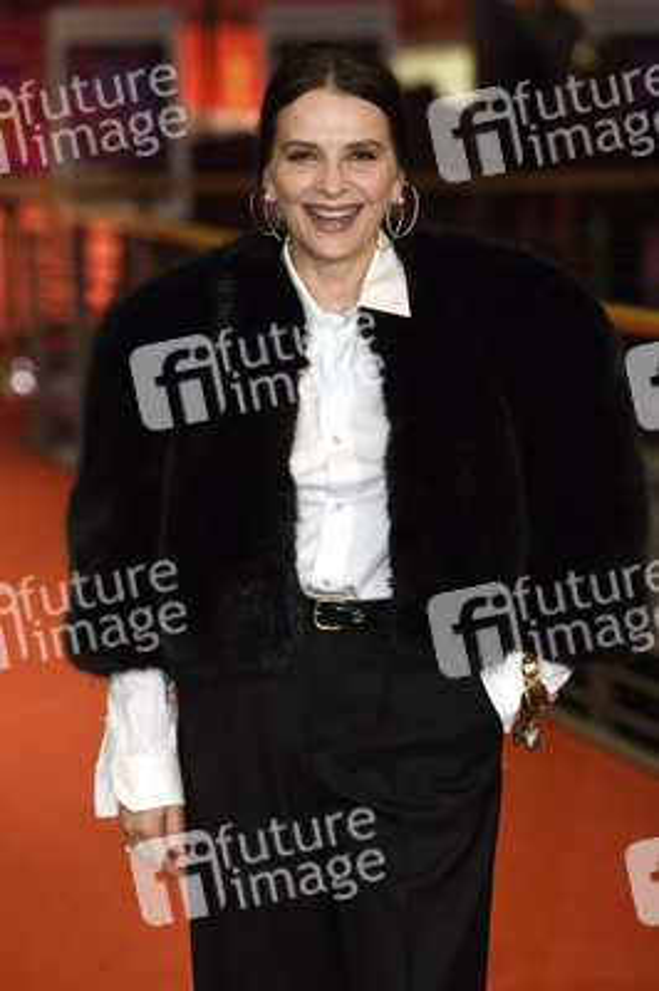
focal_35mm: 140
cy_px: 496
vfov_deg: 14.7
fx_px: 3851
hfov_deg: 9.8
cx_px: 330
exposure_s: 1/250
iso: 1000
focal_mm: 140
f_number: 5
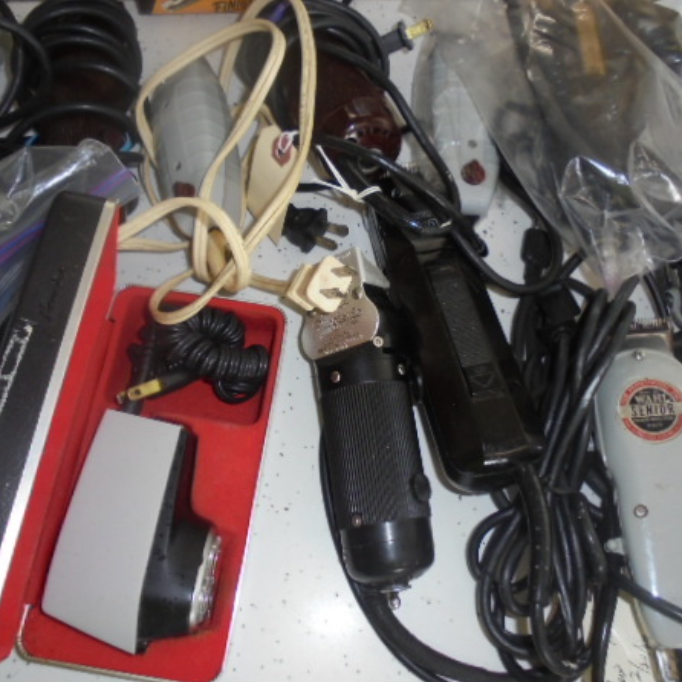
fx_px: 736
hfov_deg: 49.7
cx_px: 343
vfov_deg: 49.7
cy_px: 330
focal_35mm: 33
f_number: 3.5
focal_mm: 4.6
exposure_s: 1/30
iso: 160
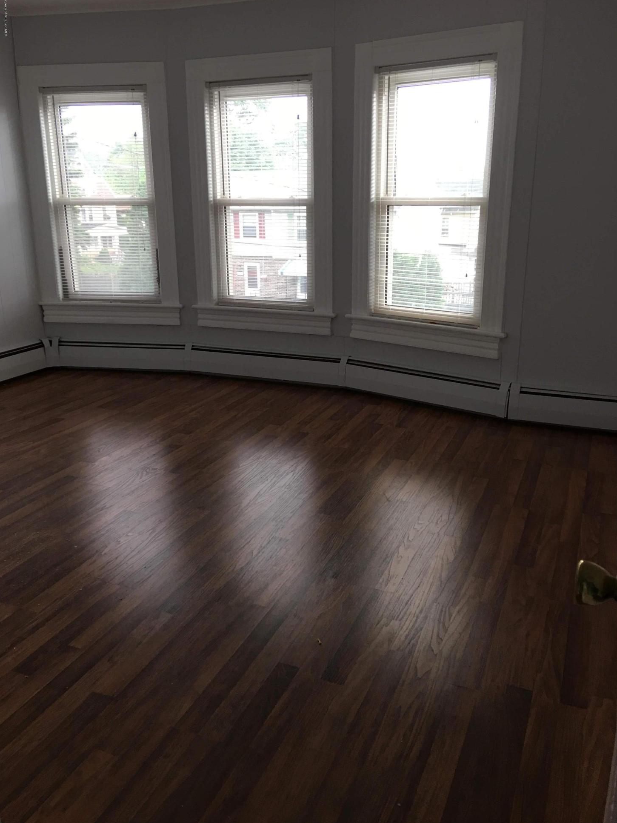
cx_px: 305
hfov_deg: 46.8
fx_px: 713
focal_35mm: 30
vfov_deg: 60.0
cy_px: 410
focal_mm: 4.15
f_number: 2.2
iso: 25
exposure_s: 1/15
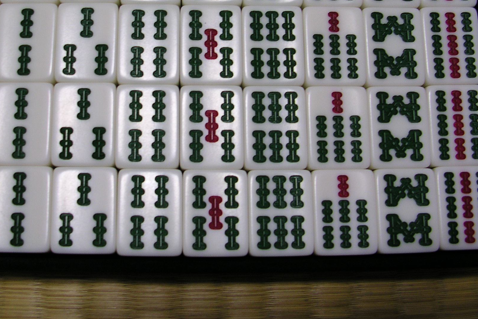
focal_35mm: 49
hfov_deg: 40.3
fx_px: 651
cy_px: 91
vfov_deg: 27.3
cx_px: 208
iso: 100
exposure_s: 1/7.4
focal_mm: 5.6
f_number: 2.7
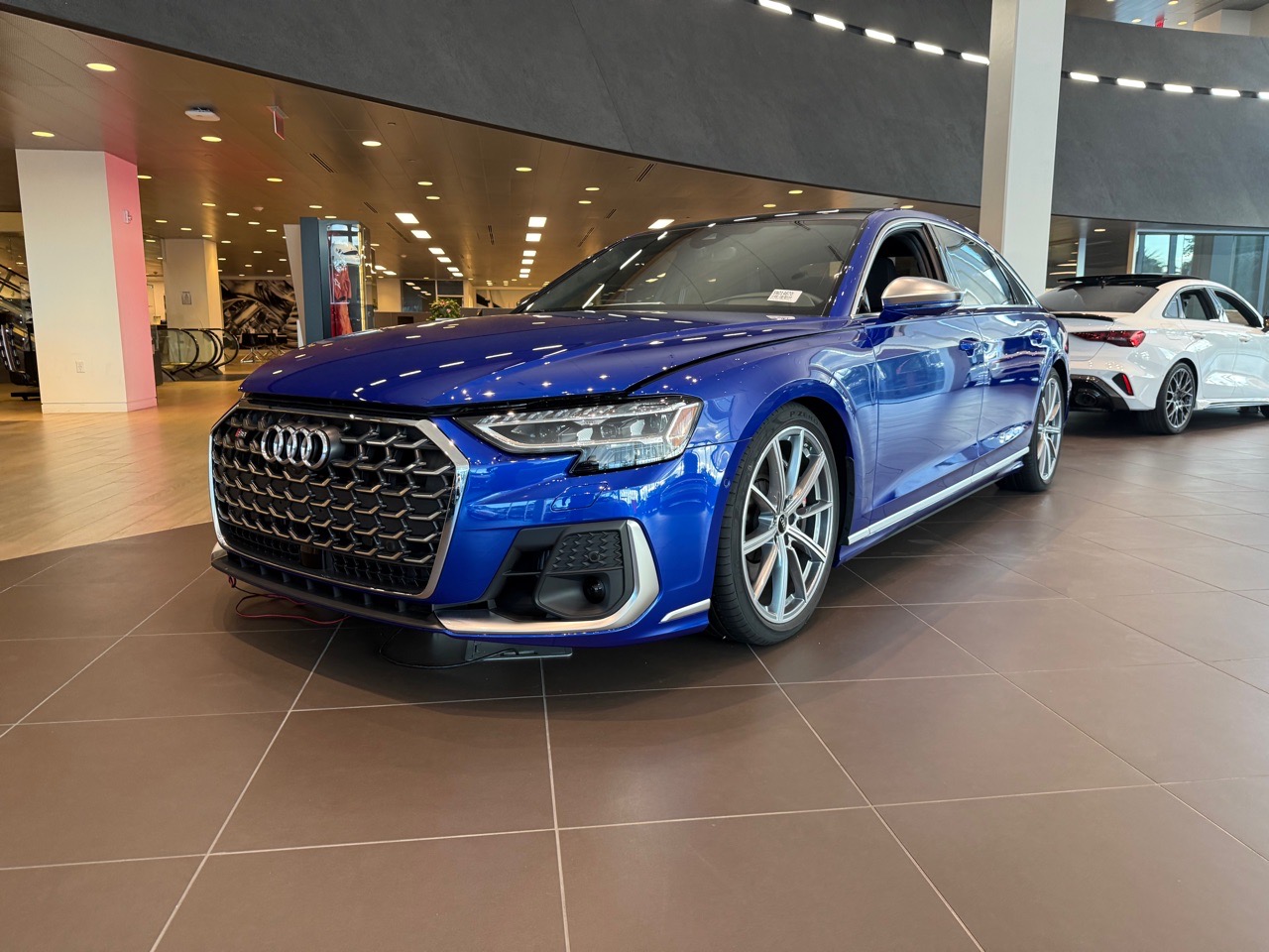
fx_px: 880
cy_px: 476
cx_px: 634
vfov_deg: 56.8
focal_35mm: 24
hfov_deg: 71.6
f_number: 1.78
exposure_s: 1/120
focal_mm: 6.76
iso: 200
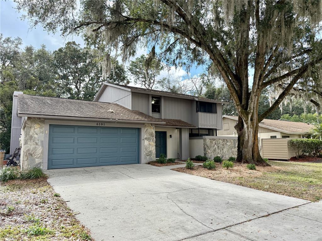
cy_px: 120
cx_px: 161
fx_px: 223
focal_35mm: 24
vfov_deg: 56.8
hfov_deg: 71.6
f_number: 1.78
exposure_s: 1/2232
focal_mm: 6.76
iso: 100
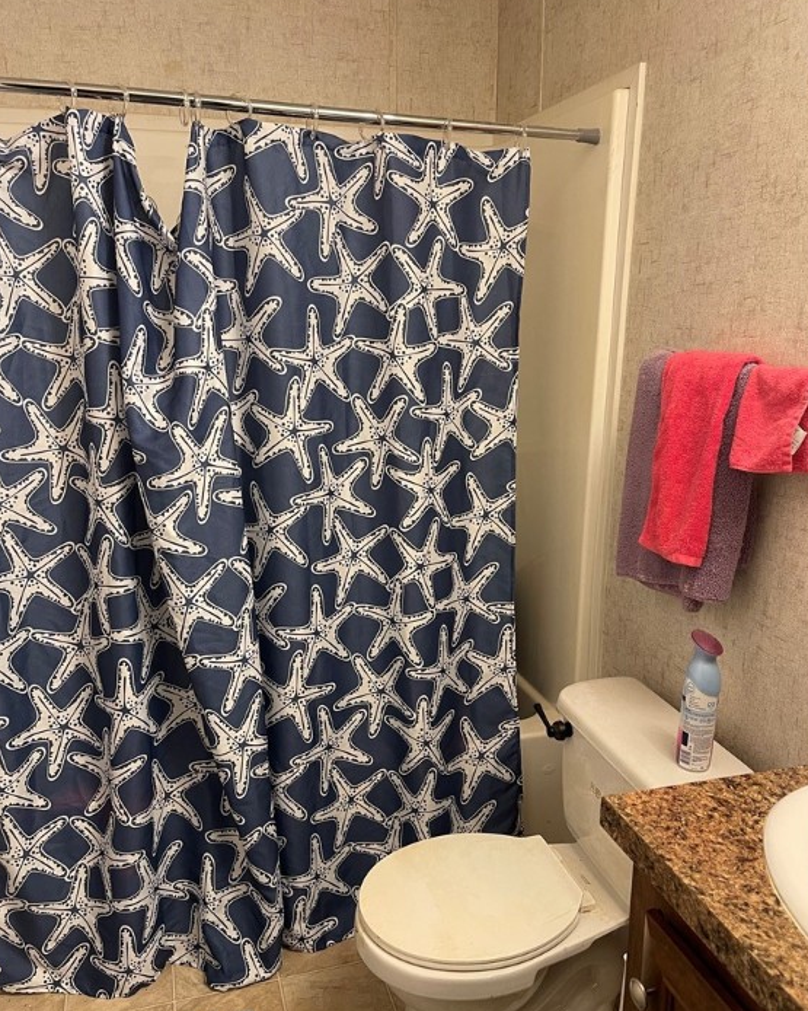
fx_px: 807
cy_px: 539
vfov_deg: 64.0
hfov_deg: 53.2
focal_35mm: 27
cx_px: 405
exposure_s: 1/60
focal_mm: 5.1
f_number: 1.6
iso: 160
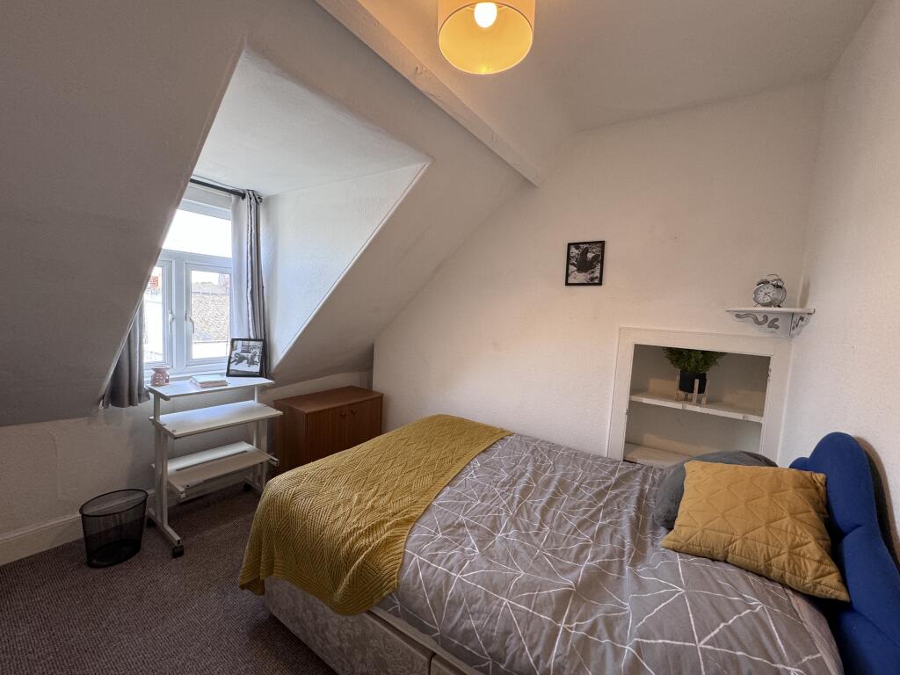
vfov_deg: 85.7
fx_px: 364
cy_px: 338
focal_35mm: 14
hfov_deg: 102.1
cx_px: 450
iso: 160
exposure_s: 1/99
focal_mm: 2.22
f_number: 2.2
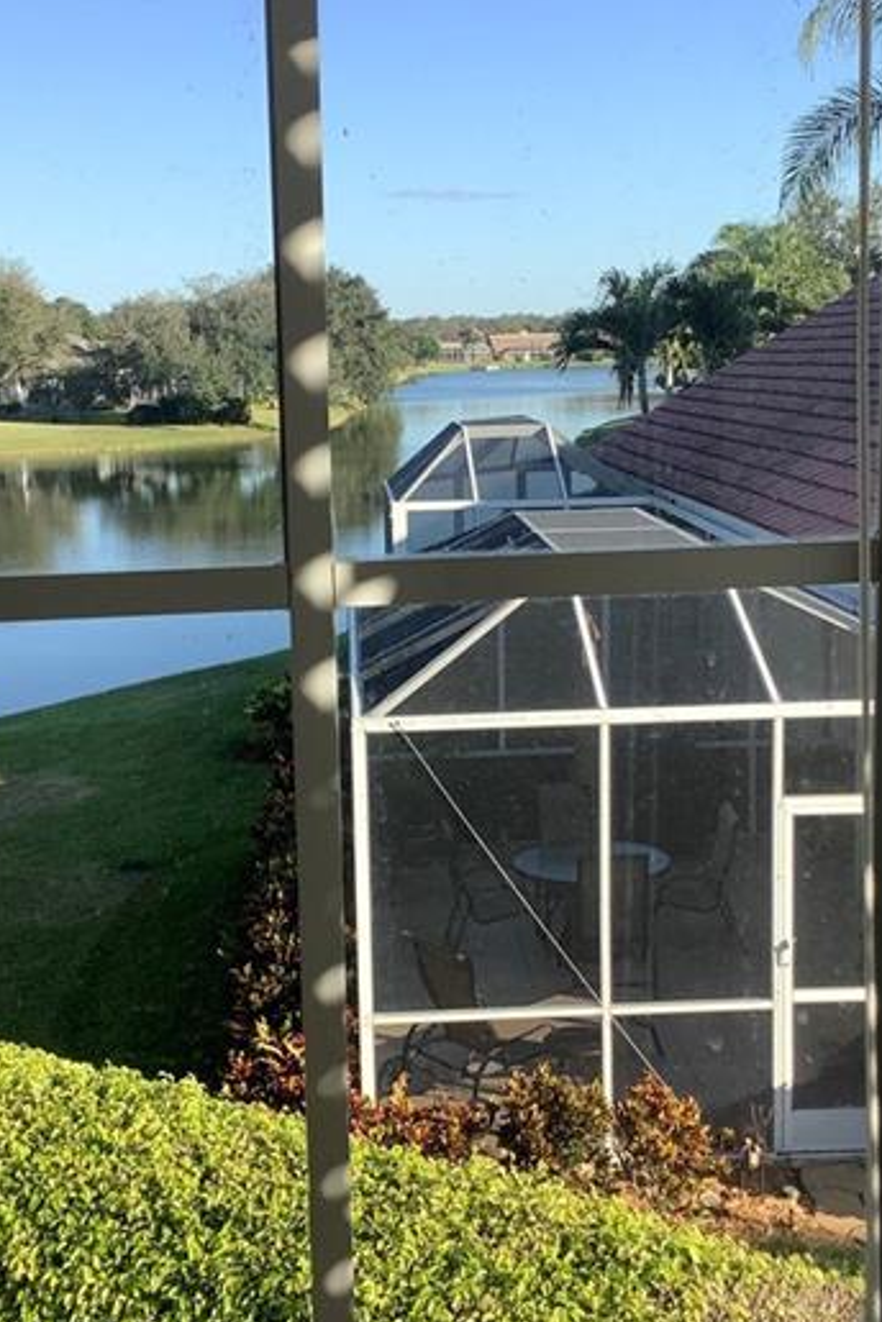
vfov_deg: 41.1
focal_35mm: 48
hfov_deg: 28.1
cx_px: 387
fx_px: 1764
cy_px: 635
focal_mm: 3.3
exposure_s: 1/684
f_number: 2.4
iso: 25
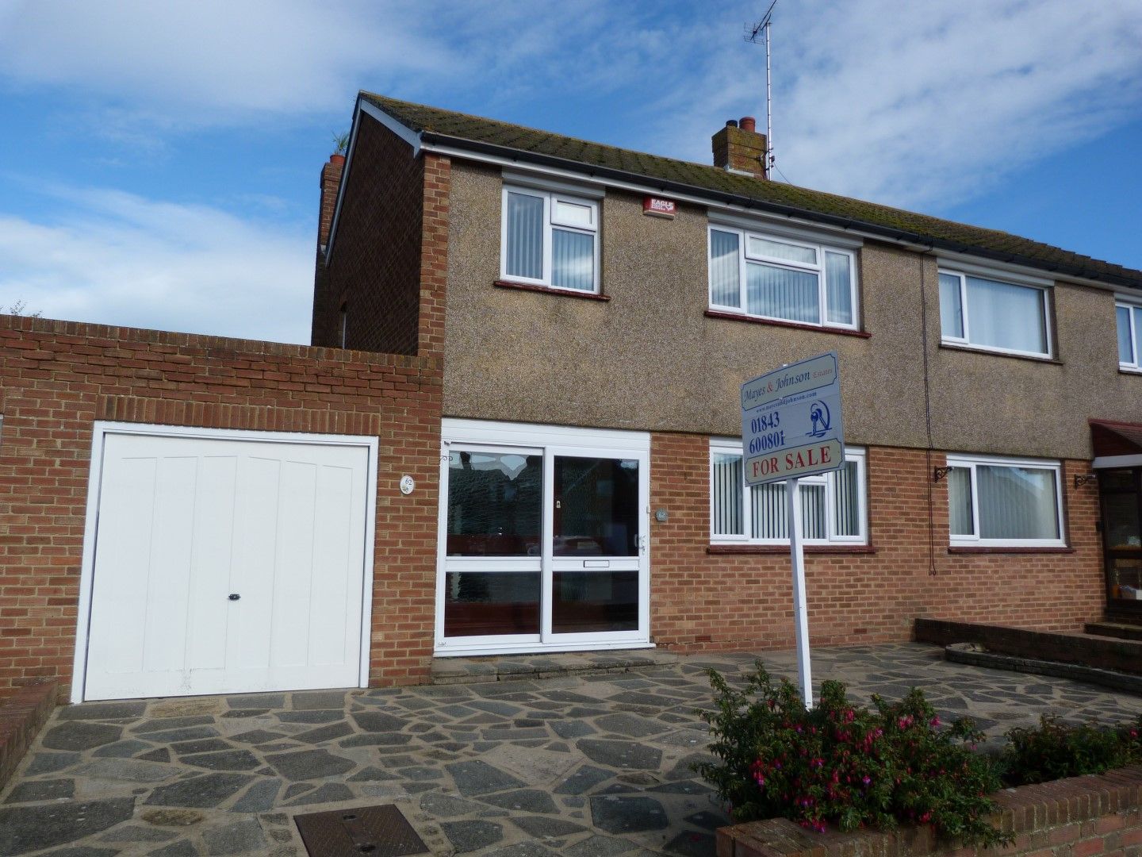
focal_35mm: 25
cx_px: 571
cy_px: 428
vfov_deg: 54.9
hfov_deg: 69.4
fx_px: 825
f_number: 2.8
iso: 80
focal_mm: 4.5
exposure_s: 1/1000
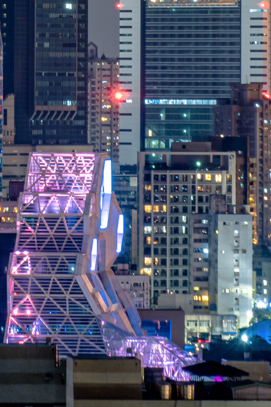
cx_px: -52
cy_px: -148
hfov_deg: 2.1
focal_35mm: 642
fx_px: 7251
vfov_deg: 3.2
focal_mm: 135
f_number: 13
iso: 100
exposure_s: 30
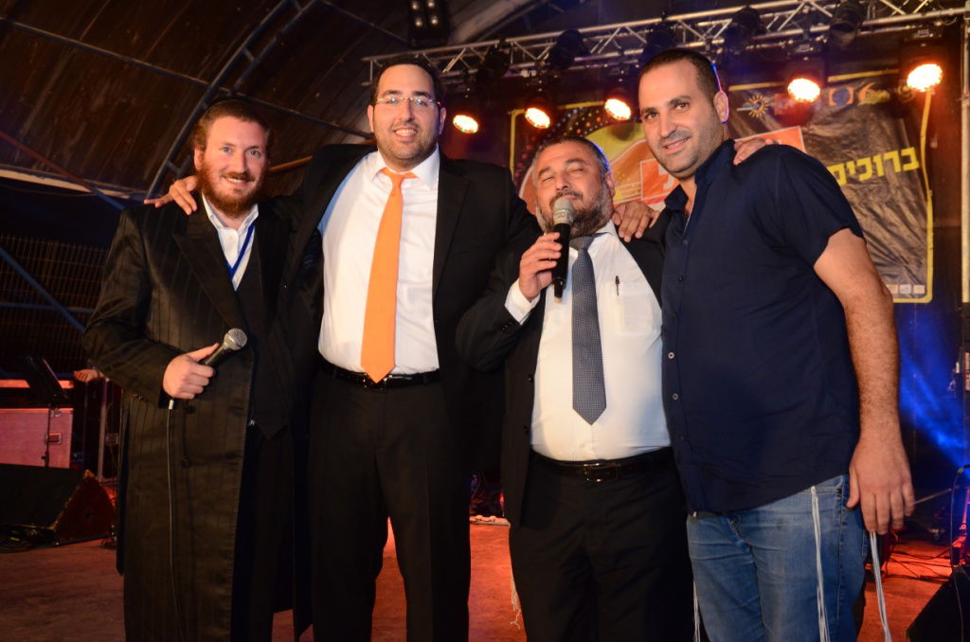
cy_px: 321
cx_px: 485
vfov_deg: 34.1
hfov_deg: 49.6
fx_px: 1049
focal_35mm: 39
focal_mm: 26
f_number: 4.5
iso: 1600
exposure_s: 1/200
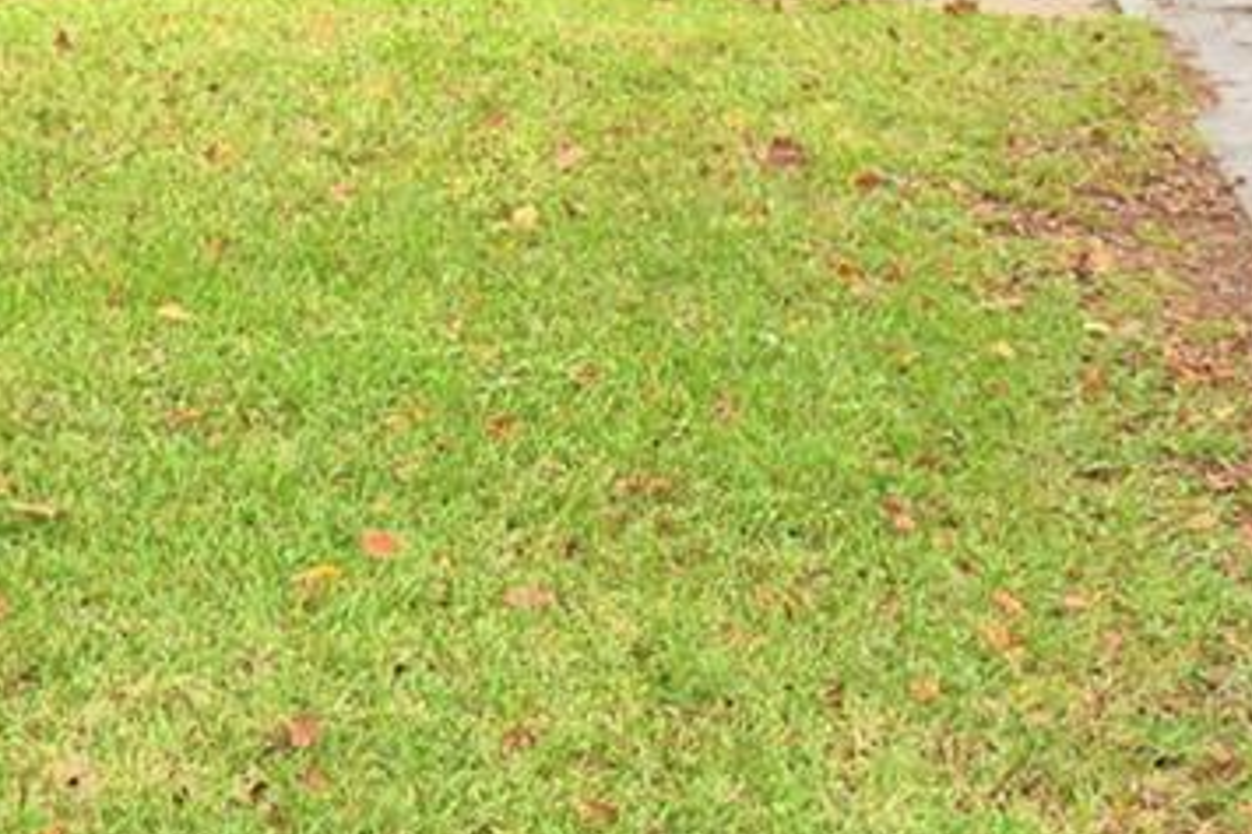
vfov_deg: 9.8
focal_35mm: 135
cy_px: -531
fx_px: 4693
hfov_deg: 15.2
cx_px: 728
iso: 100
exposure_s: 1/250
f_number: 6.3
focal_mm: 20
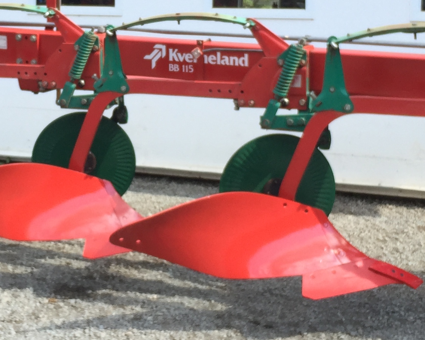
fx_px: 1044
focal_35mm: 83
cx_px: 95
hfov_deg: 22.7
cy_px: 39
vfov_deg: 18.2
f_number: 2.2
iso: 32
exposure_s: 1/557
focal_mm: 4.15
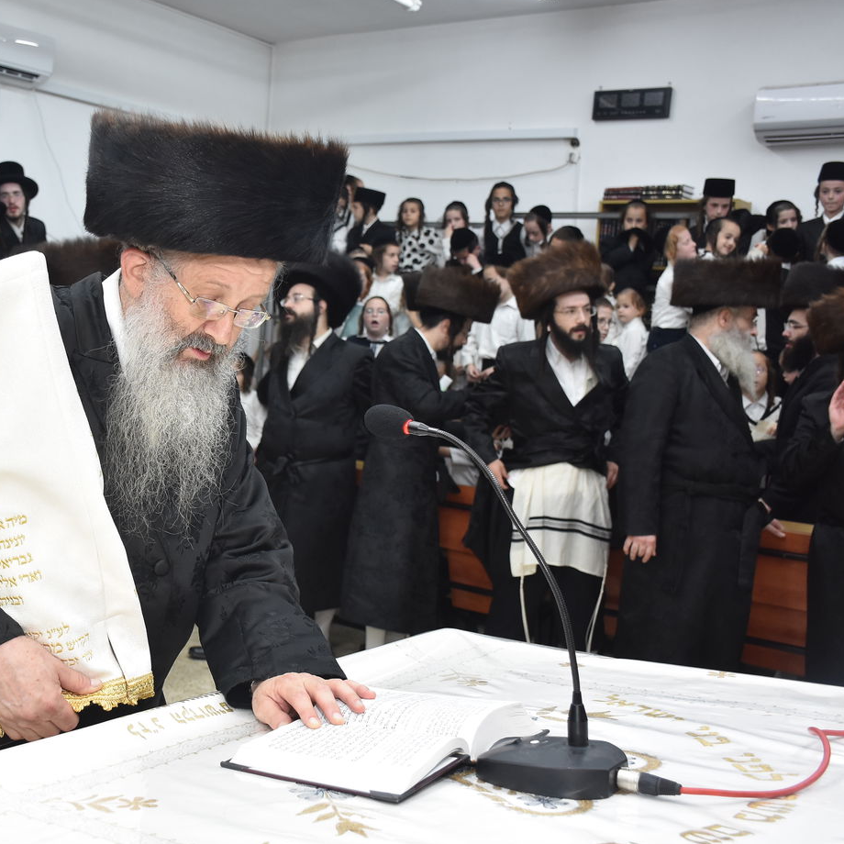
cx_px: 218
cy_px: 417
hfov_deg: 37.0
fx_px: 1232
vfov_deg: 37.8
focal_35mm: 45
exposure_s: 1/125
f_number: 5.6
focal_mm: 23
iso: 800
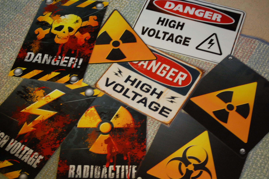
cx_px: 134
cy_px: 90
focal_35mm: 57
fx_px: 426
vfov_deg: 23.7
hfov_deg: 35.1
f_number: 5.3
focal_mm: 38
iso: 1600
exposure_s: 1/6
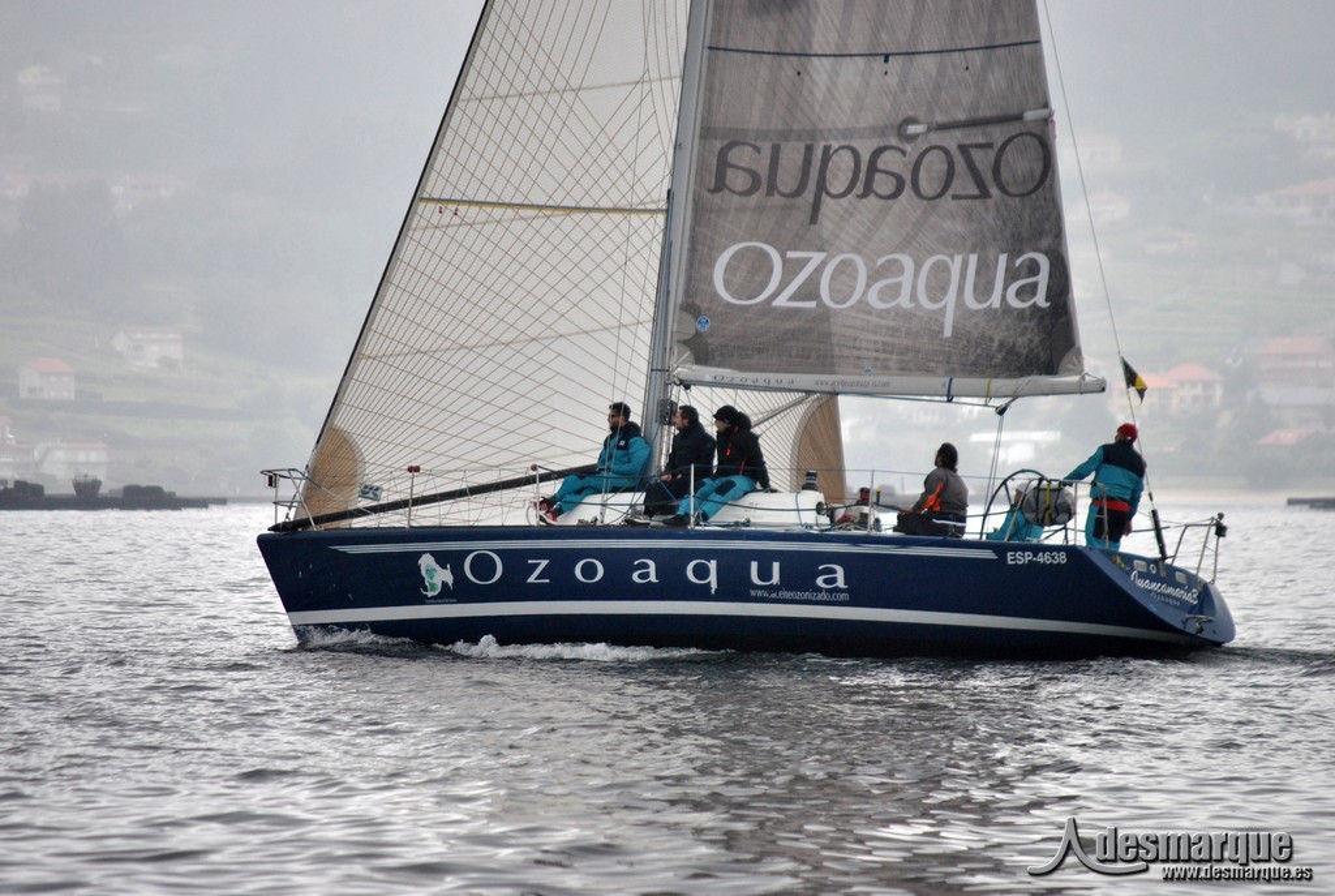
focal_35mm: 262
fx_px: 9753
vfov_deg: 5.3
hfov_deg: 7.8
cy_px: 448
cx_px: 668
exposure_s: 1/320
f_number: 5.3
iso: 400
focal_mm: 175
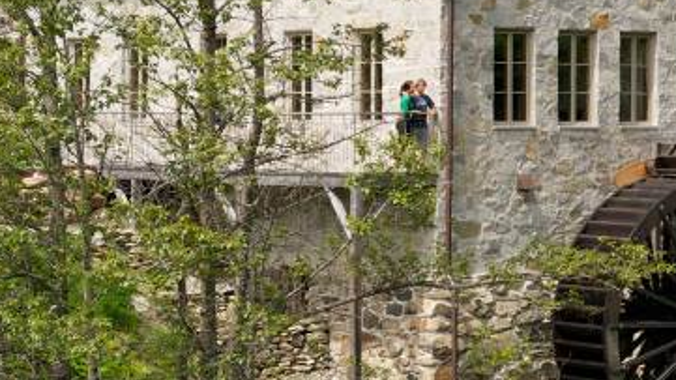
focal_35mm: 139
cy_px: 89
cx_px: 803
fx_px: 2491
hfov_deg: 14.9
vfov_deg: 8.7
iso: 400
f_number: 4.5
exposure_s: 1/2000
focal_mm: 48
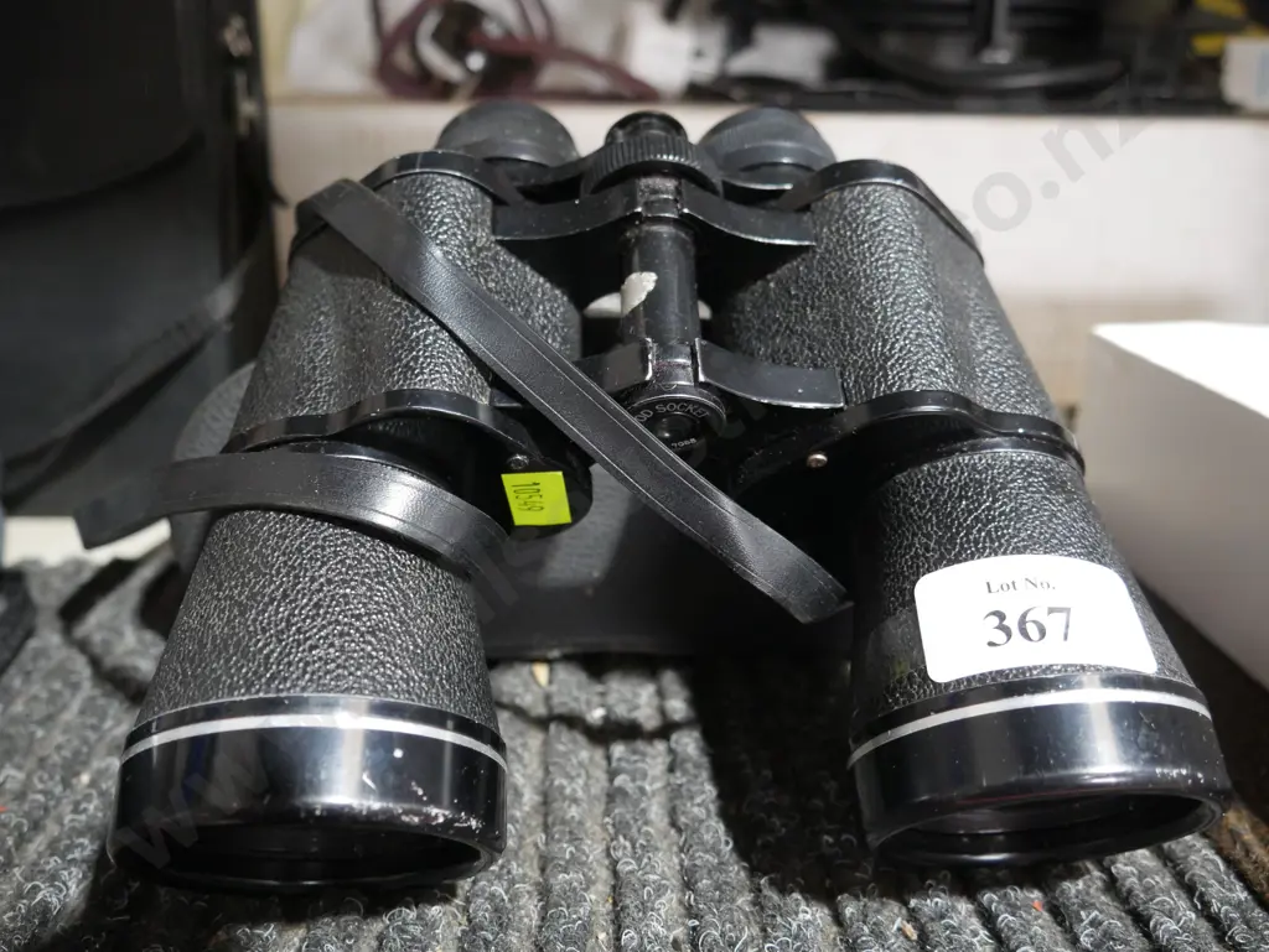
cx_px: 634
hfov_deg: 63.4
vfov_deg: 49.8
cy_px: 476
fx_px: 1027
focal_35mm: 28
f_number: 3.5
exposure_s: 1/60
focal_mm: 14
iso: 2000
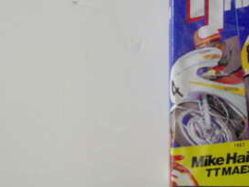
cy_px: 59
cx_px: 245
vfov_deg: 13.3
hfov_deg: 17.3
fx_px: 799
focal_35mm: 111
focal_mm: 35
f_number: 4.5
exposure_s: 1/90
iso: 1600
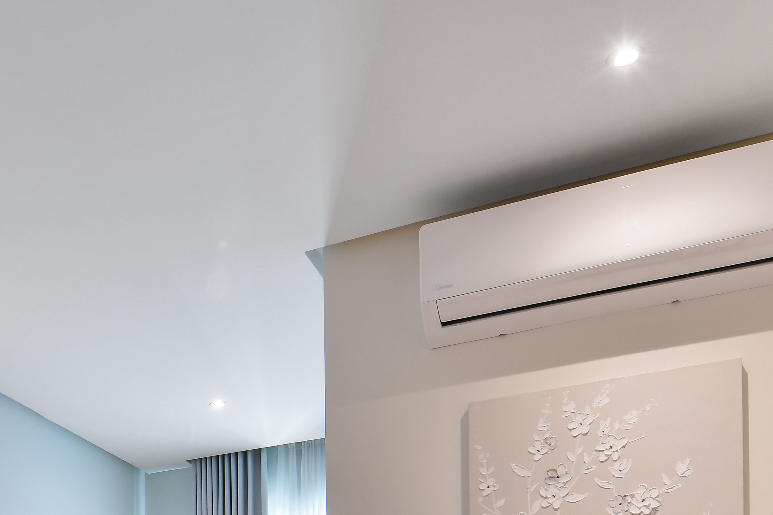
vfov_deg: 25.3
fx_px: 902
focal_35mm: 42
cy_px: 743
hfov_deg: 44.2
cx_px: 155
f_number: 9
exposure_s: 1/1.67
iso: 100
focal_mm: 14
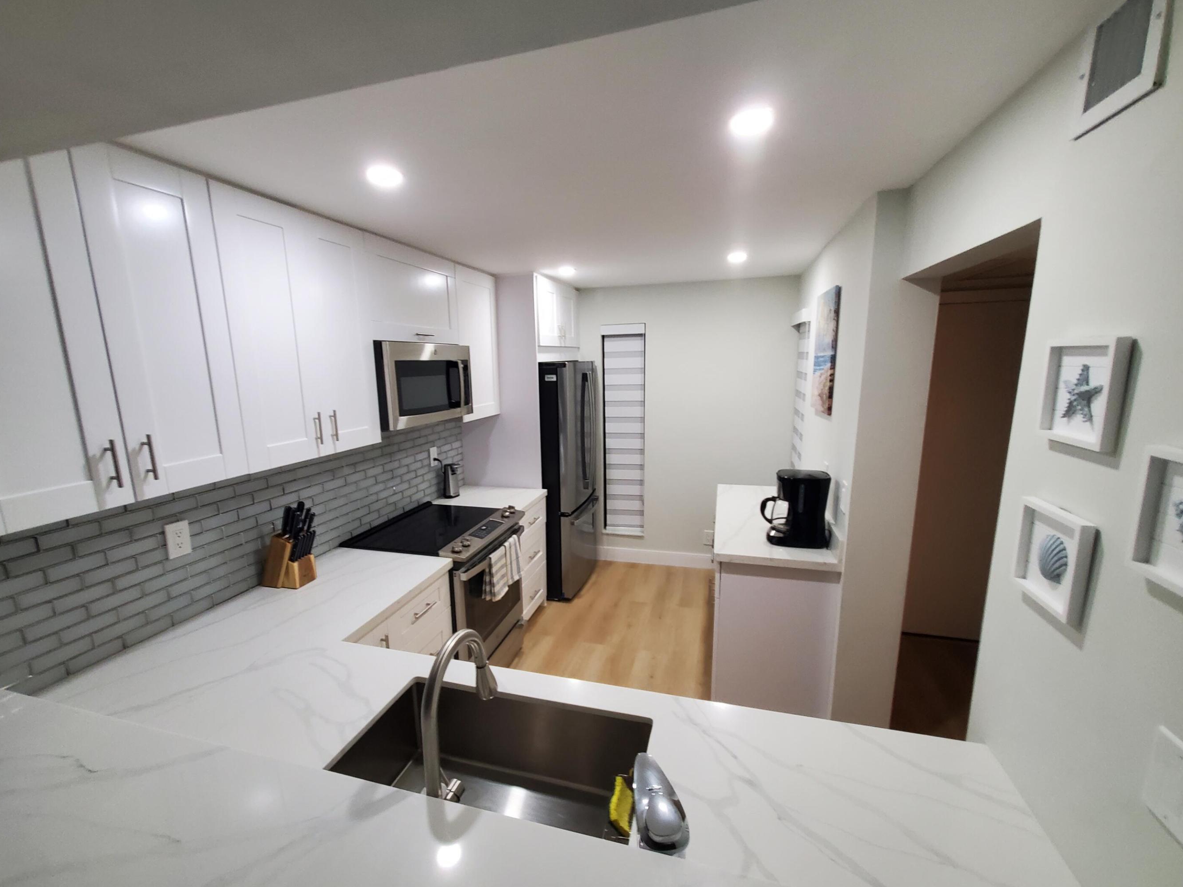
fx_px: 478
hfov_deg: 102.1
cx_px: 585
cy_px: 461
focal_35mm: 14
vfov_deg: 85.6
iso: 320
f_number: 2.2
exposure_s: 1/60
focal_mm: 1.8
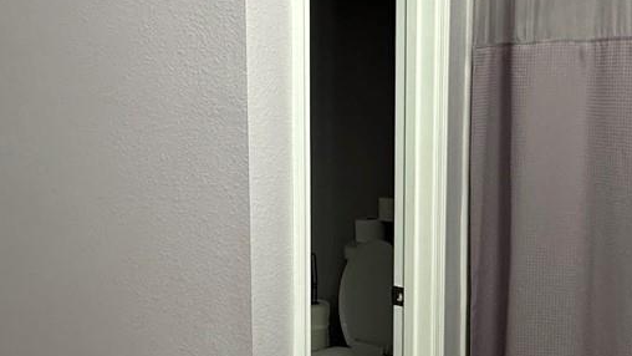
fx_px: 805
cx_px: 297
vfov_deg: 24.9
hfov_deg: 42.9
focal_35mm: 48
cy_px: 176
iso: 200
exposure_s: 1/60
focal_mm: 2.22
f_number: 2.2
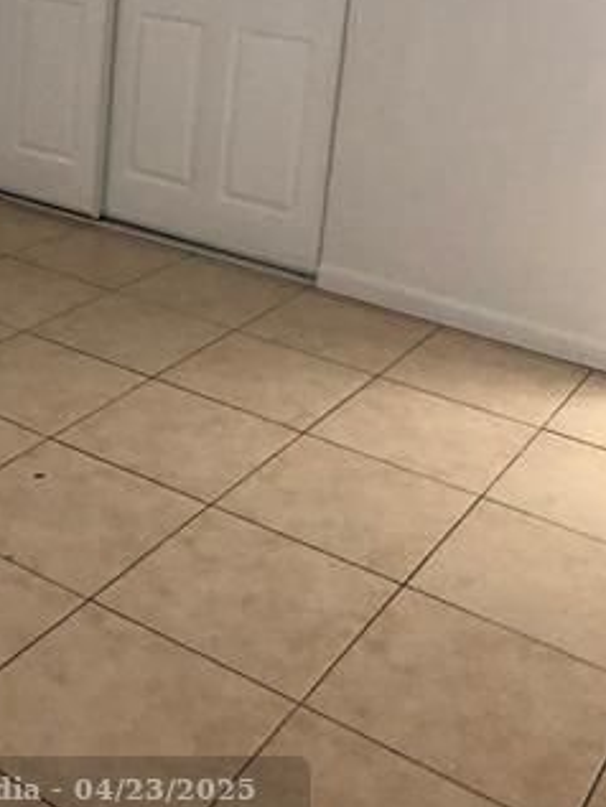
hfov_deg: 26.9
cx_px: 102
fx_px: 1236
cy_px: 94
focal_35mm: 53
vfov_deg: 34.3
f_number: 1.8
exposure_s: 1/5
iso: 100
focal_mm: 3.99
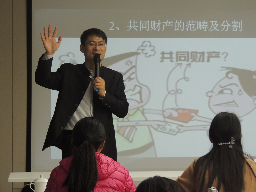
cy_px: 96
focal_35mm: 155
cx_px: 128
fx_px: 1146
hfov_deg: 12.7
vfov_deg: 9.6
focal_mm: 27.6
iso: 400
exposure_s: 1/40
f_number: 4.4
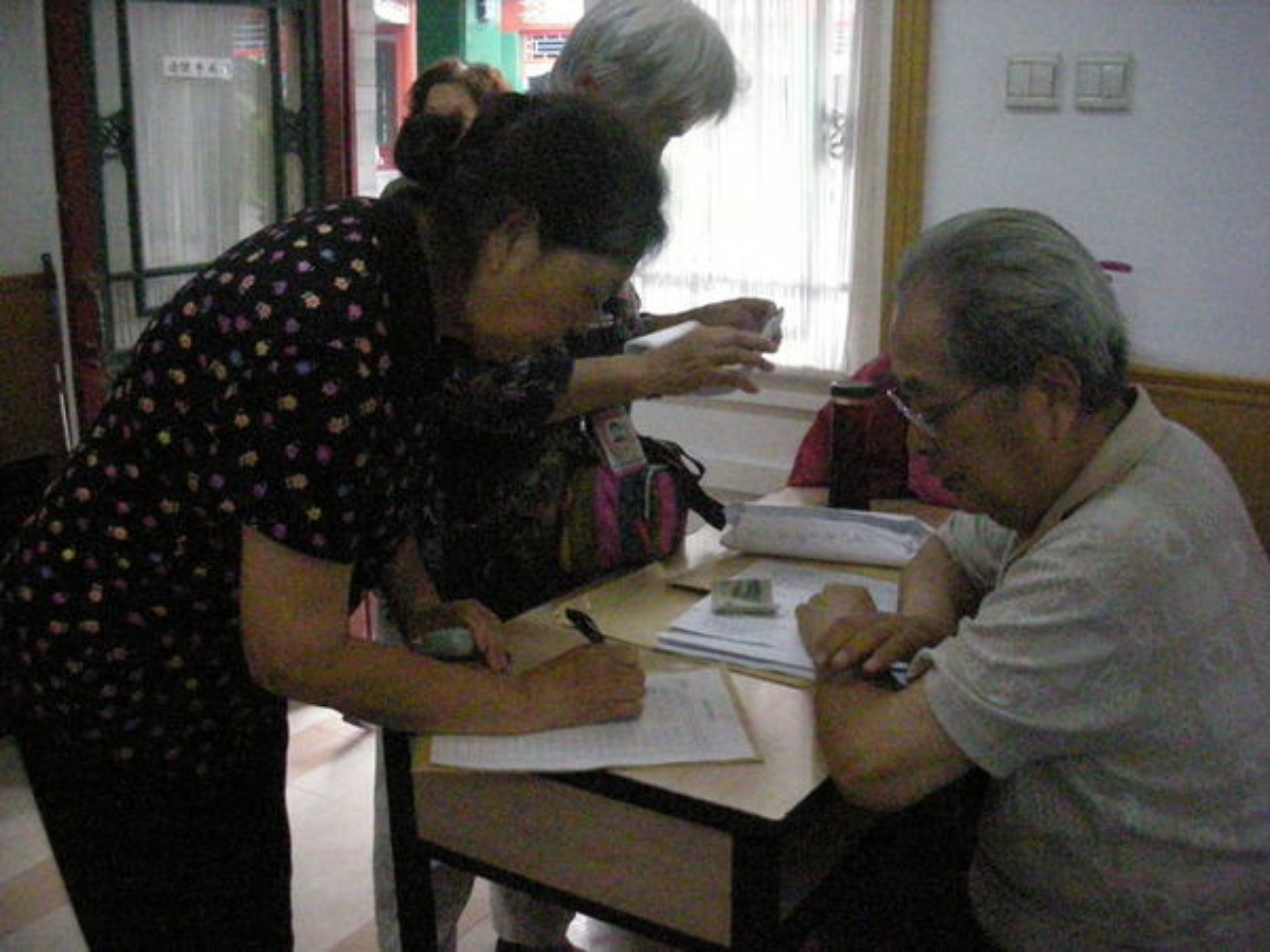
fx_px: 1284
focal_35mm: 35
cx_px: 635
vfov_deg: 40.7
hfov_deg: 52.6
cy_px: 476
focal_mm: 5.8
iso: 1398
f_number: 2.8
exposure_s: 1/131
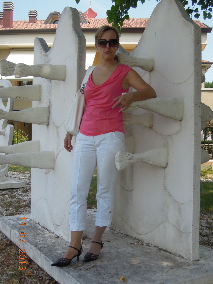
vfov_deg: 42.1
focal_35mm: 45
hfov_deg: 32.2
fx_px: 369
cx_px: 106
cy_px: 142
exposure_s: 1/800
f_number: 3.5
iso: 160
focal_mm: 8.1
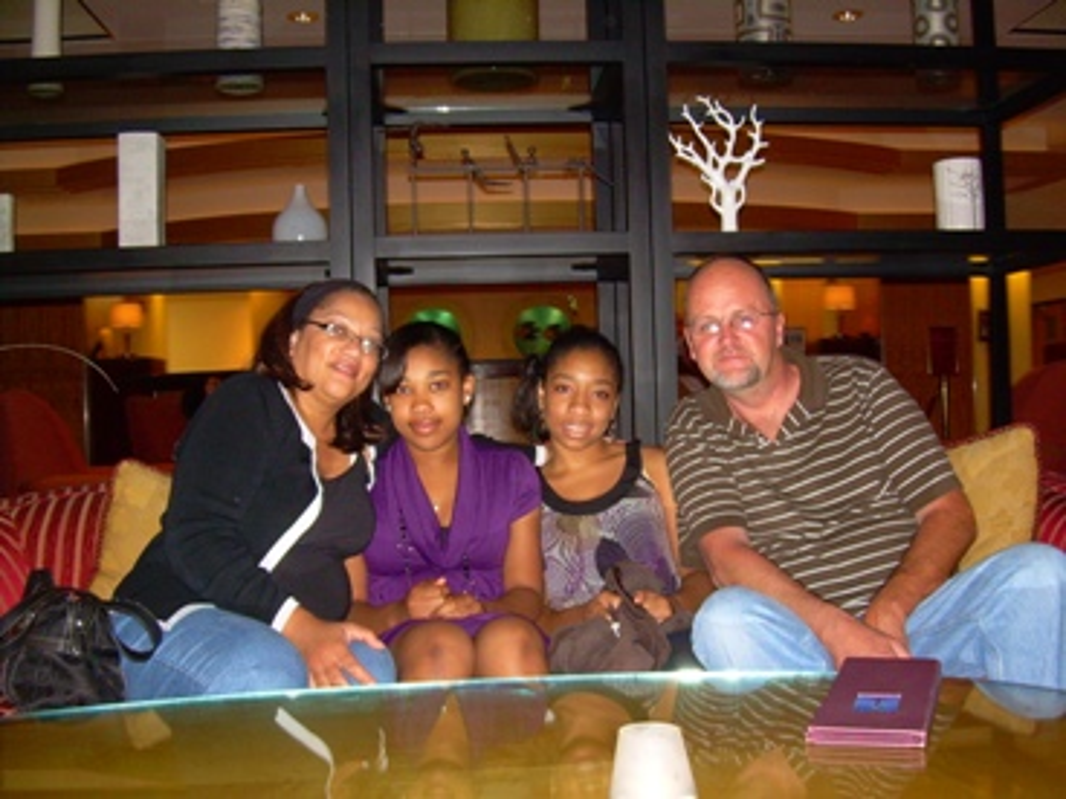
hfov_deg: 49.0
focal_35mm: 38
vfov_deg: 37.7
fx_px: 1170
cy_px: 400
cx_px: 533
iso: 200
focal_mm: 6.3
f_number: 2.8
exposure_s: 1/60
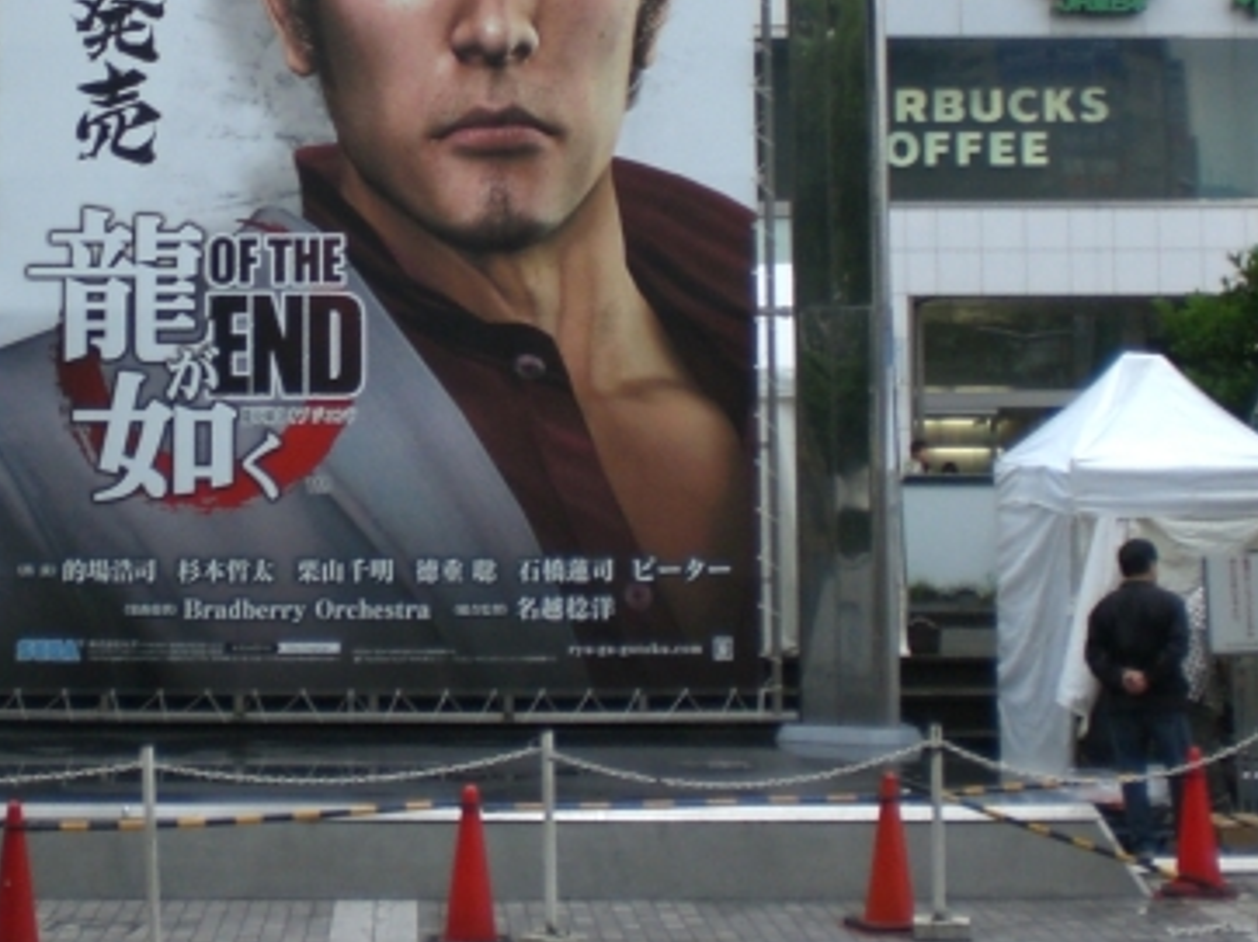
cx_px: 386
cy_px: 94
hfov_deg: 23.2
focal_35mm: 84
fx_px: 3051
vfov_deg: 17.3
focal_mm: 6.3
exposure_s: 1/125
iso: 100
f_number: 3.1
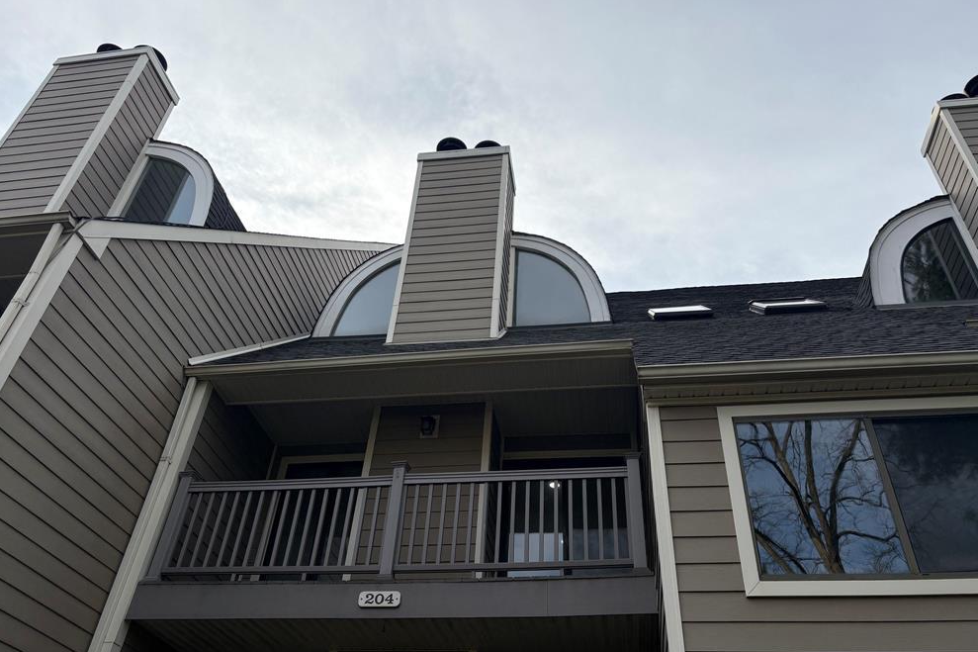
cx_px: 488
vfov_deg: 46.4
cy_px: 328
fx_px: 760
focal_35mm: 28
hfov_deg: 65.5
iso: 50
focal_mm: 5.96
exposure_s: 1/4329
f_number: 1.6
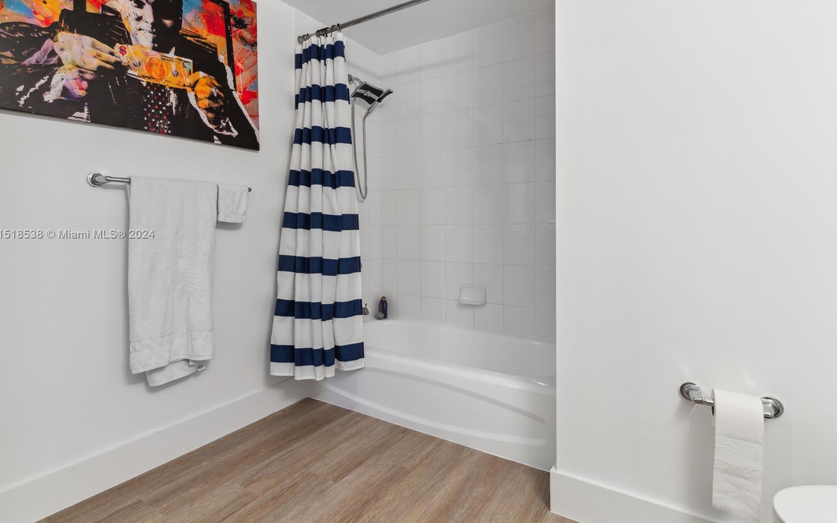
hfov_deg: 91.1
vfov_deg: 64.8
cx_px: 415
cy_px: 235
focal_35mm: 18
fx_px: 411
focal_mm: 17
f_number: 9
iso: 160
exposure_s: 1/5
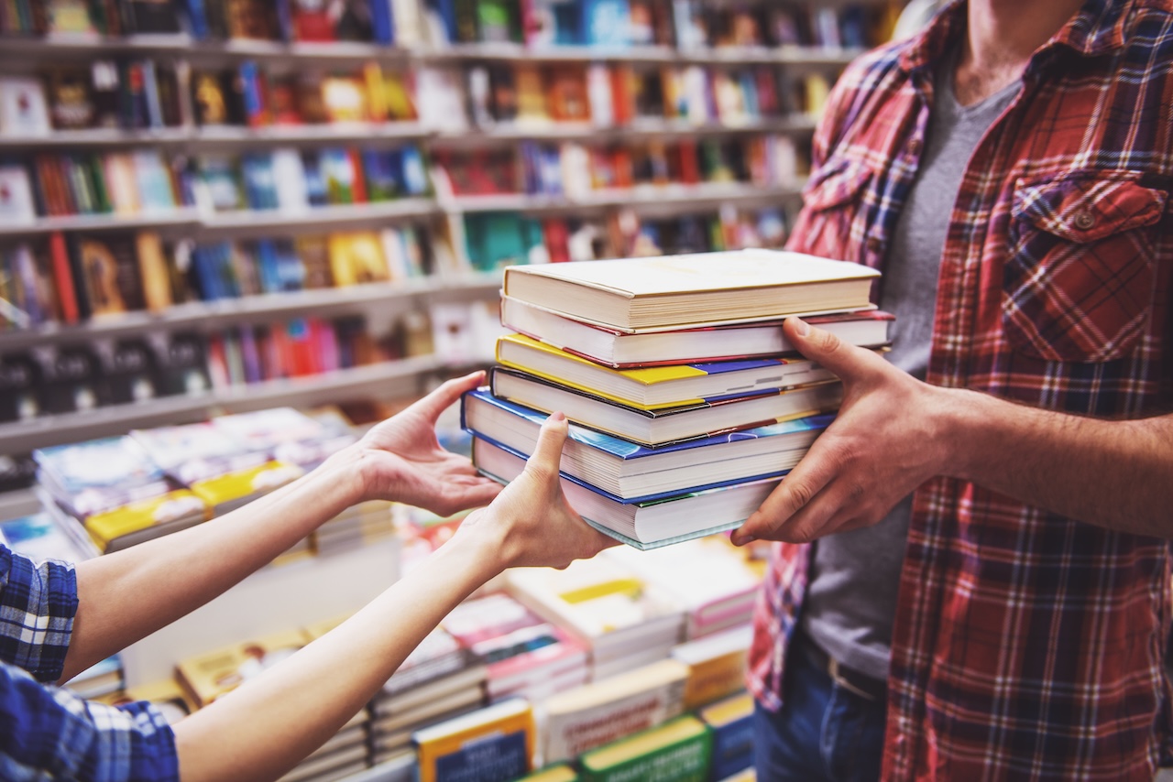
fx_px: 1173
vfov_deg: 36.9
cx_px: 586
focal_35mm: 36
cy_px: 391
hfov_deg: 53.1
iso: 640
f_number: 2.8
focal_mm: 36
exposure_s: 1/80
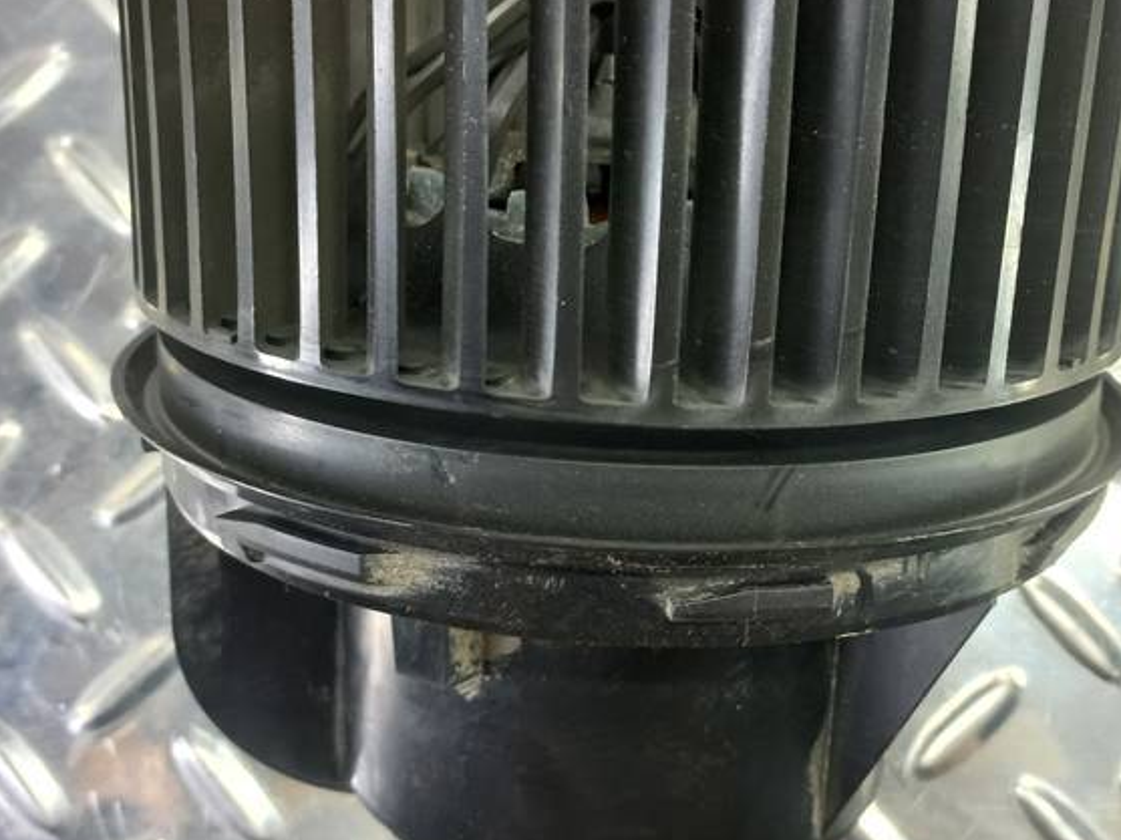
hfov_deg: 41.2
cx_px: 640
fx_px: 1489
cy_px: 375
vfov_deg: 31.5
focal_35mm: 46
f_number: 1.8
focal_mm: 4.6
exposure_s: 1/50
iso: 125
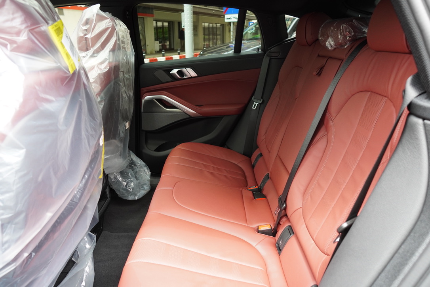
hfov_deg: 67.4
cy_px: 144
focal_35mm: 27
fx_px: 322
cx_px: 215
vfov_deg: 47.9
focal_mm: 18
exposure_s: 1/160
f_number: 4
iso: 800
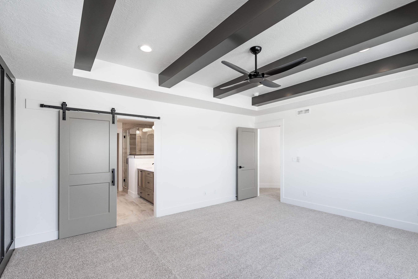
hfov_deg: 93.2
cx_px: 217
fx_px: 197
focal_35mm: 17
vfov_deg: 70.4
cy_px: 148
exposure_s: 1/60
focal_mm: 15
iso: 400
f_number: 5
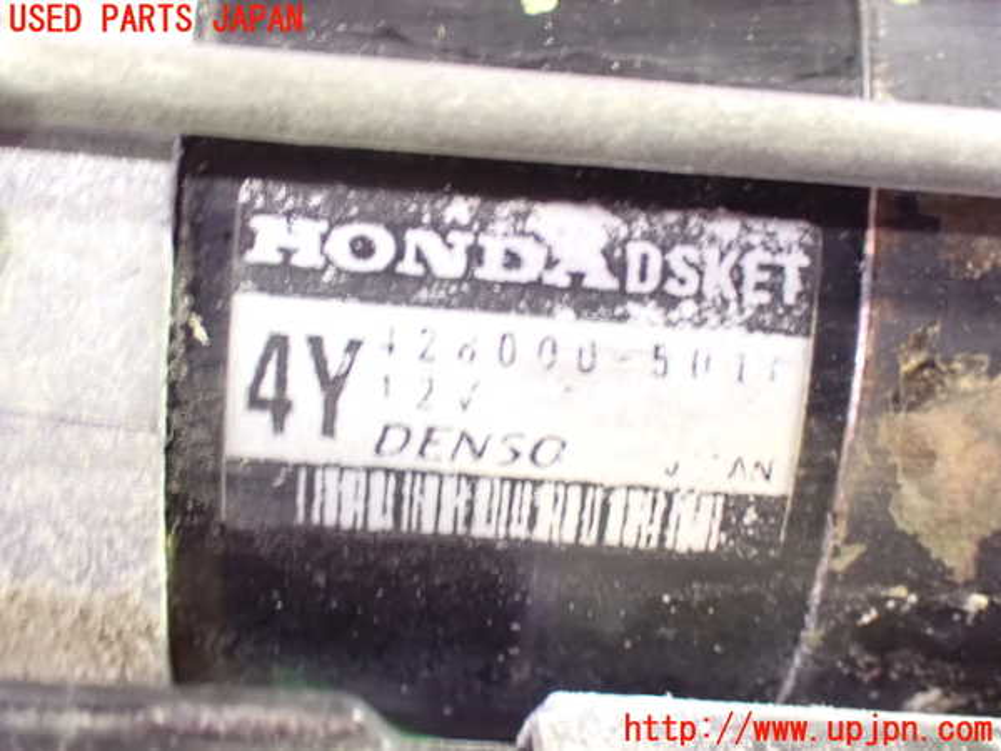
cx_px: 500
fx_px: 1562
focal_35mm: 54
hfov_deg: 35.5
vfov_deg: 27.0
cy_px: 376
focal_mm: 9.65
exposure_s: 1/8
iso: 1600
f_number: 3.3
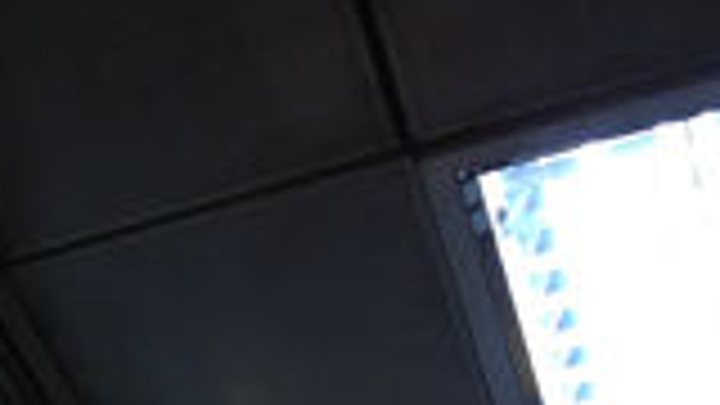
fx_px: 2787
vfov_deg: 7.8
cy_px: 893
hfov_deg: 13.8
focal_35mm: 146
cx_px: -369
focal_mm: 4.13
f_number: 2.4
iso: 64
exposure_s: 1/40
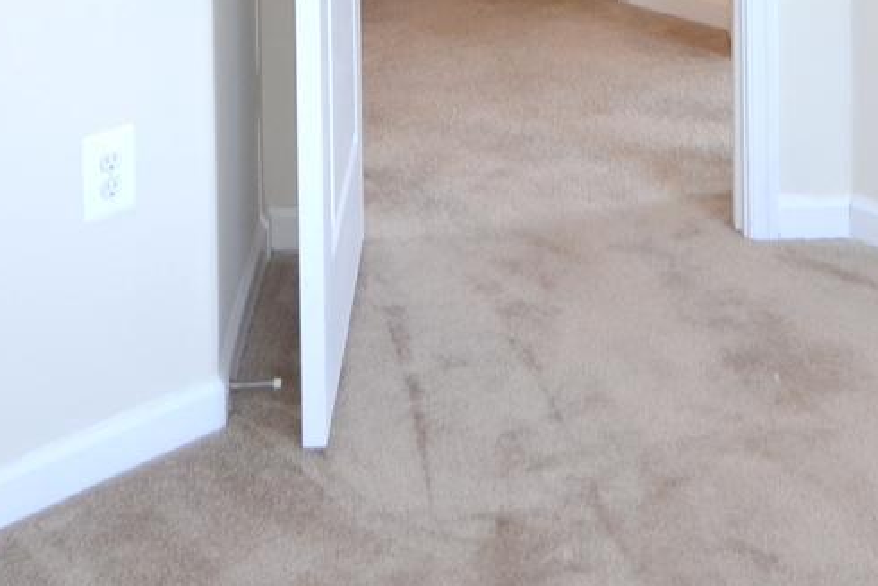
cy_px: -545
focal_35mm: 75
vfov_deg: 15.1
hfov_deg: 26.8
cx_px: 581
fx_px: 1830
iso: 320
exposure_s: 1/60
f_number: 4
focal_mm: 12
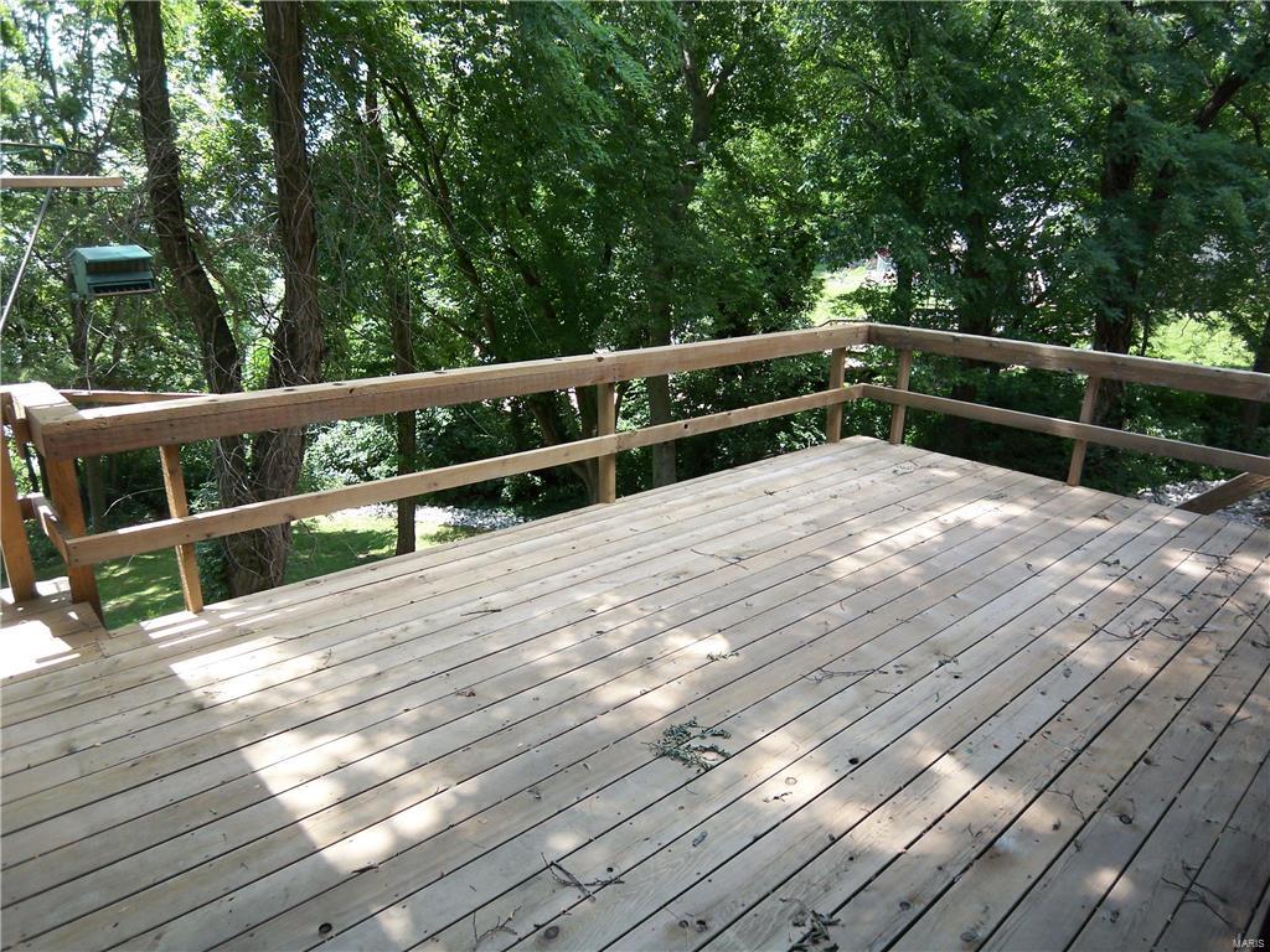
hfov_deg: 73.9
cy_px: 476
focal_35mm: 23
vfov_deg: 58.9
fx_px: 844
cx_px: 635
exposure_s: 1/100
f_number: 2.8
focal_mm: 3.8
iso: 50
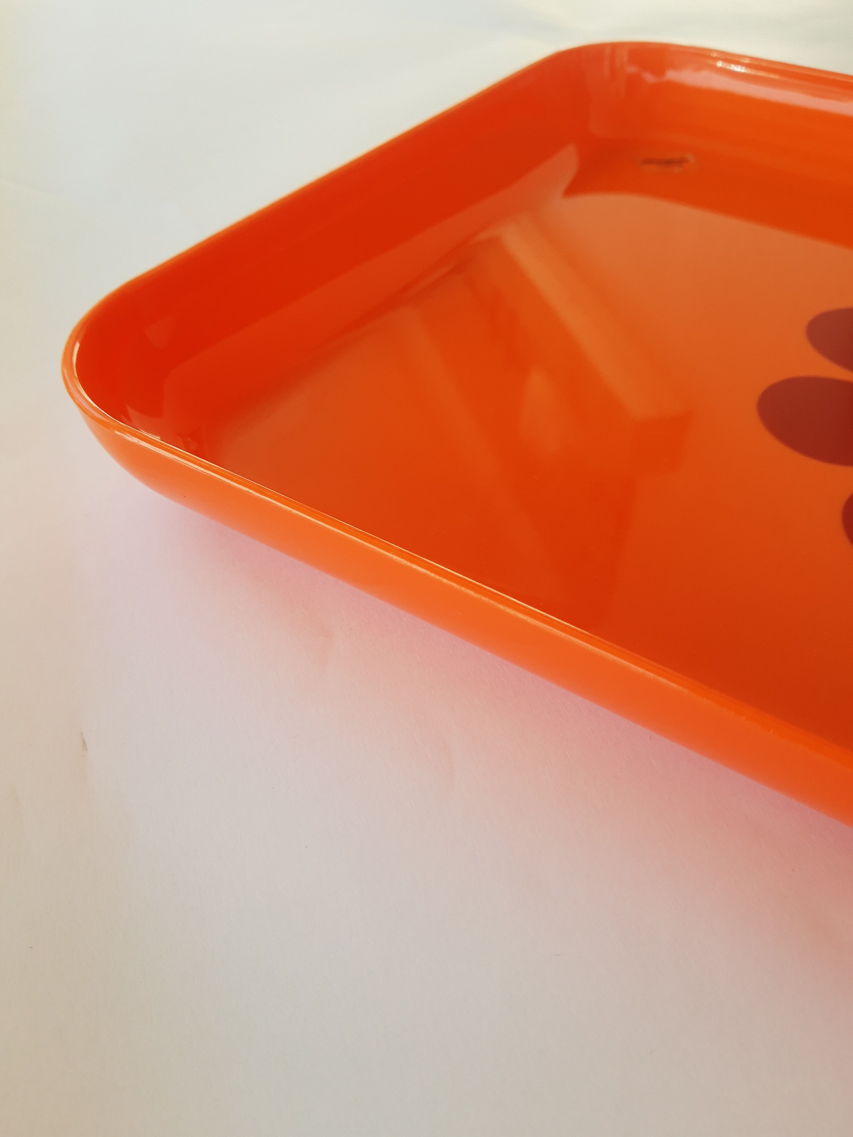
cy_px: 568
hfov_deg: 53.1
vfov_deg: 67.3
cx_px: 426
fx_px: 854
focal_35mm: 26
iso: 40
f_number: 1.8
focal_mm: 3.95
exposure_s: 1/286
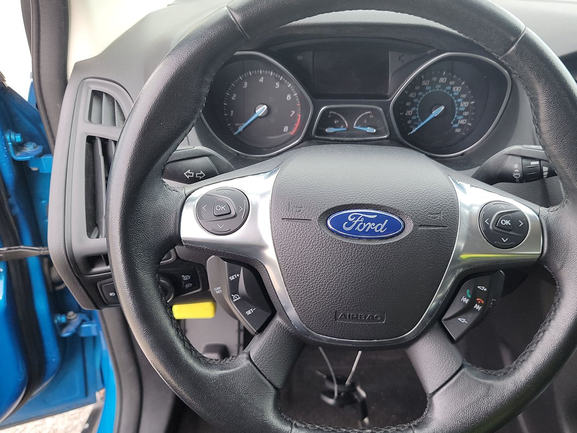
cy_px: 207
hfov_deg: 57.6
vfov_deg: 45.4
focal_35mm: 31
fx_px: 517
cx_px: 361
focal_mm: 6.7
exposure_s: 1/59
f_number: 1.8
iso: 71
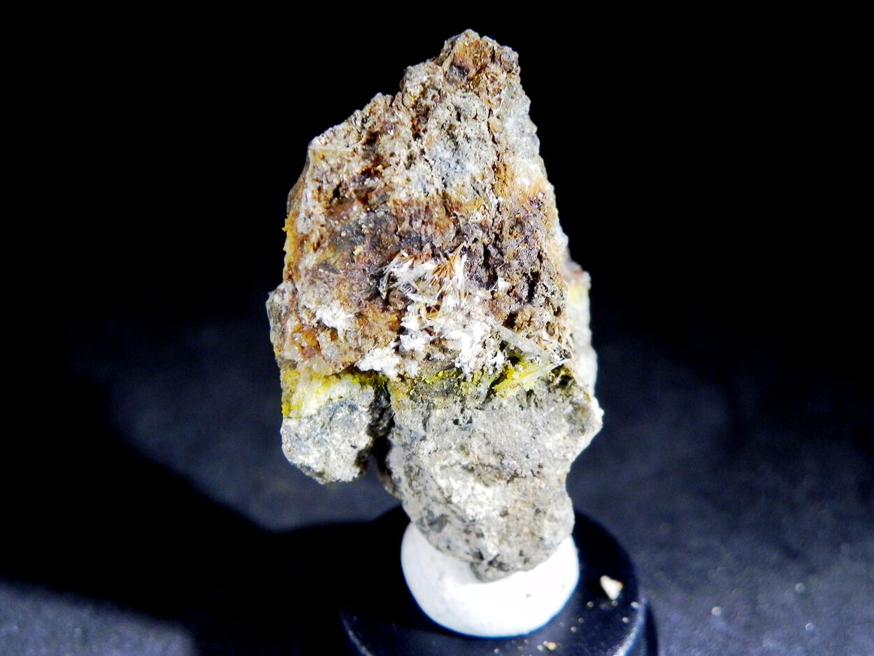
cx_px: 437
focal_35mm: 41
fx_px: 1035
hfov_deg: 45.8
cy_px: 328
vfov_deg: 35.1
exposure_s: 1/28.3
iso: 229
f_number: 3.2
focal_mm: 7.3
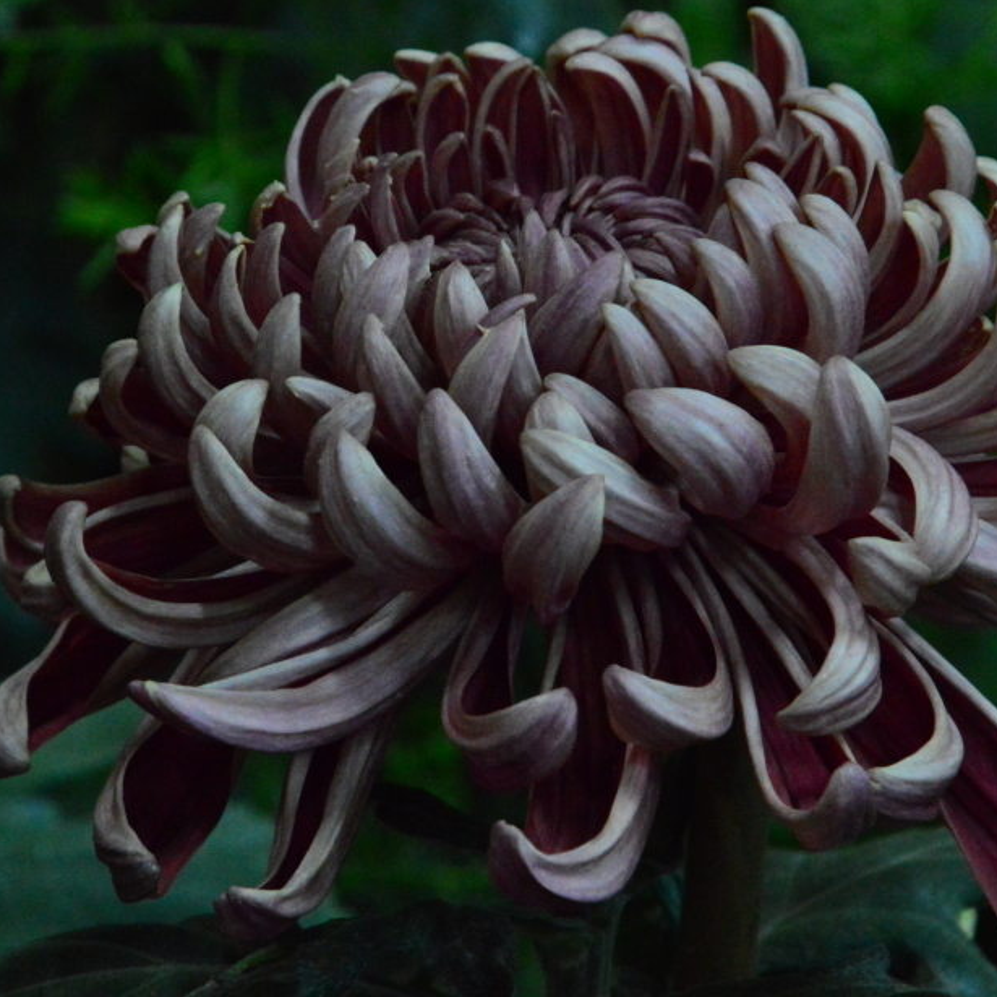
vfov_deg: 3.0
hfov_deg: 3.0
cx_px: 462
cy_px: 524
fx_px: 19356
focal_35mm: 594
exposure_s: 1/20
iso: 6400
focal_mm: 280
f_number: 13
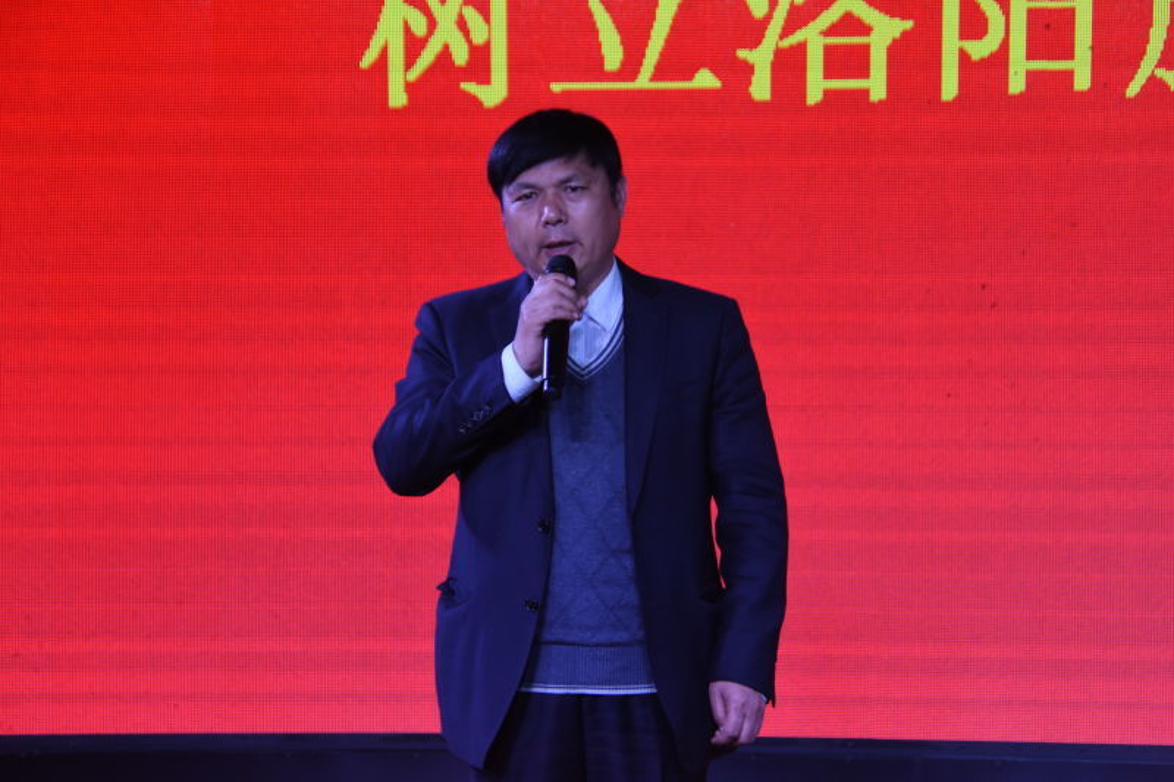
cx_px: 587
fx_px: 4206
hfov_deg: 15.9
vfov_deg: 10.6
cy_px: 391
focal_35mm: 129
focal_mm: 86
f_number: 6.3
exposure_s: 1/640
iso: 1000
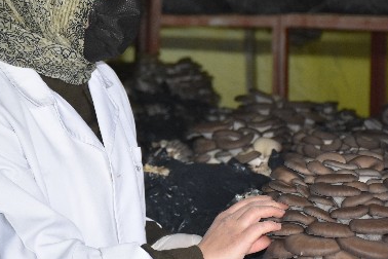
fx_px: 1606
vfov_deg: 9.2
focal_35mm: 149
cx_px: 123
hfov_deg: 13.8
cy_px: 87
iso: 1400
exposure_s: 1/60
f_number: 4.8
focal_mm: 56
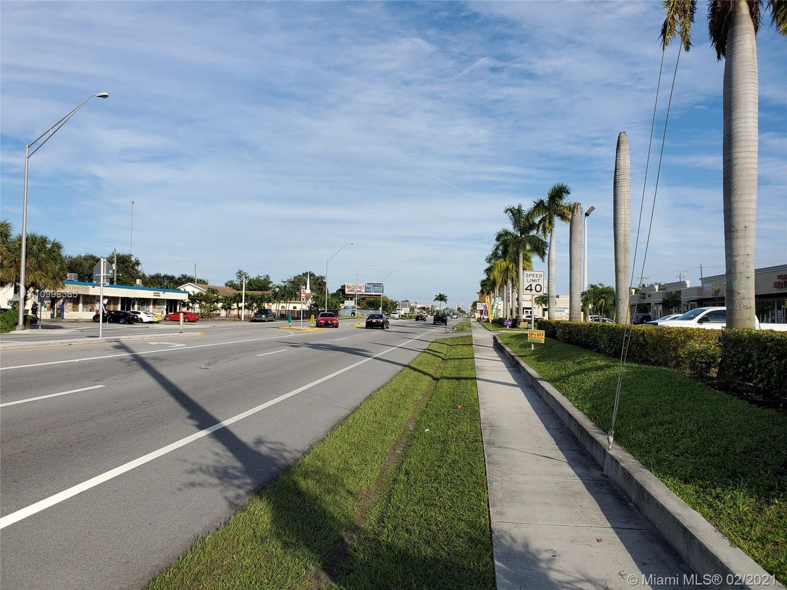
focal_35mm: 26
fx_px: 591
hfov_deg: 67.3
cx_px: 394
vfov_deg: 53.1
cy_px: 295
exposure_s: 1/1765
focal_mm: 4.3
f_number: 2.4
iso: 50
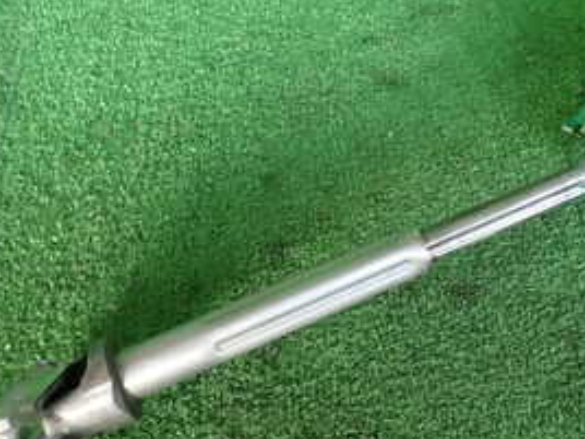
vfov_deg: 25.9
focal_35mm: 56
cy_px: 140
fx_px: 946
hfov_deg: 32.8
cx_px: 517
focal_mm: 4.5
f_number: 2
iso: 250
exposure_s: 1/30
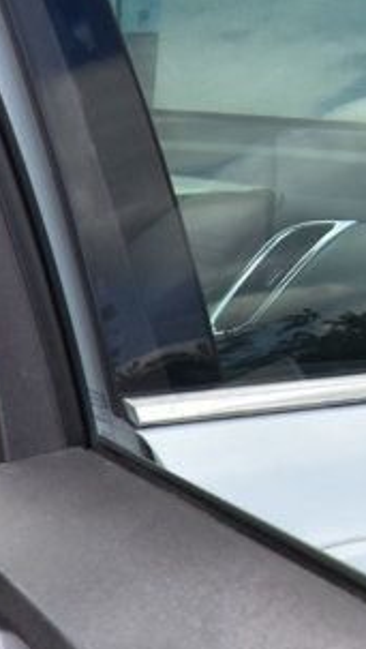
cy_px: 675
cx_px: -638
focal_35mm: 106
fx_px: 1824
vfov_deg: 19.5
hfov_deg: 9.6
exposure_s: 1/50
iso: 400
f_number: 8
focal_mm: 20
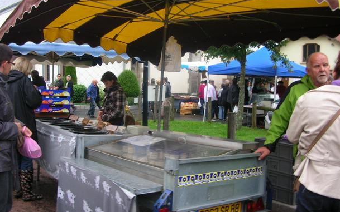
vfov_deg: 32.8
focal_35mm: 39
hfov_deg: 50.4
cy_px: 109
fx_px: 361
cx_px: 165
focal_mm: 5.8
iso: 50
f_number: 2.8
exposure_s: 1/49
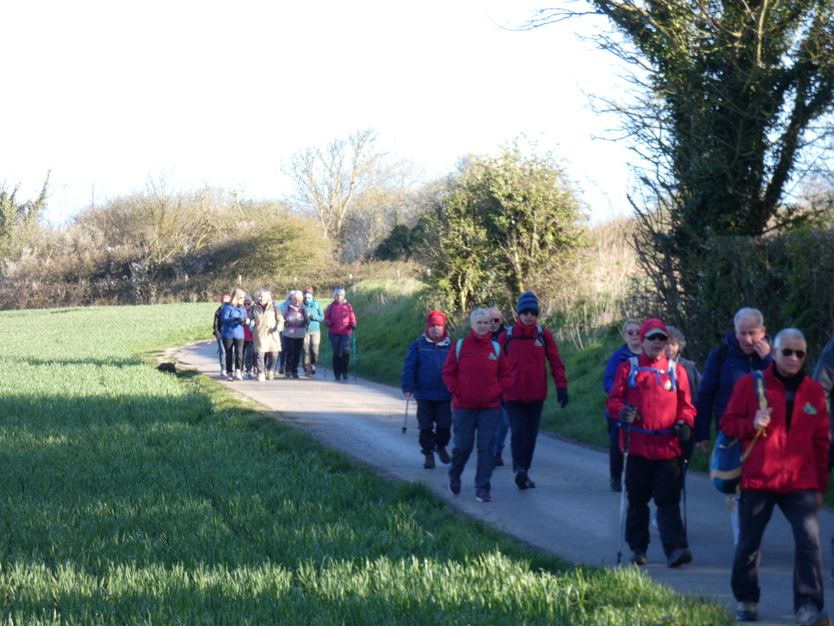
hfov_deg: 15.4
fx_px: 3084
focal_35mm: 128
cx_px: 417
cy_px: 313
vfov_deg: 11.6
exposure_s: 1/80
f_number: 5.2
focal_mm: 22.9
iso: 100
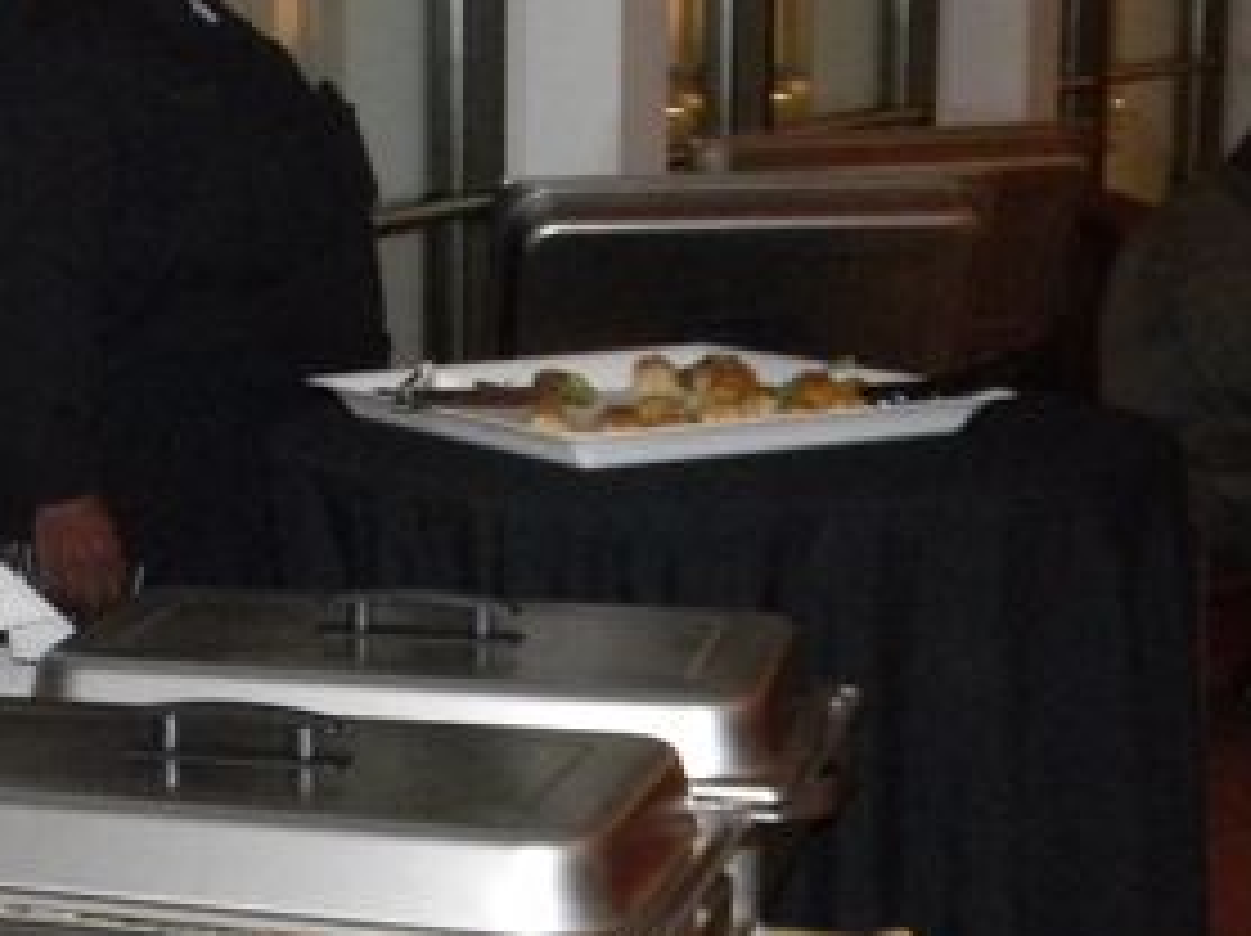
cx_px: -180
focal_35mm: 83
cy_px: 567
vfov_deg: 17.7
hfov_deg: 22.1
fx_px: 2997
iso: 800
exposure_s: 1/30
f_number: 3.7
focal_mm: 6.4
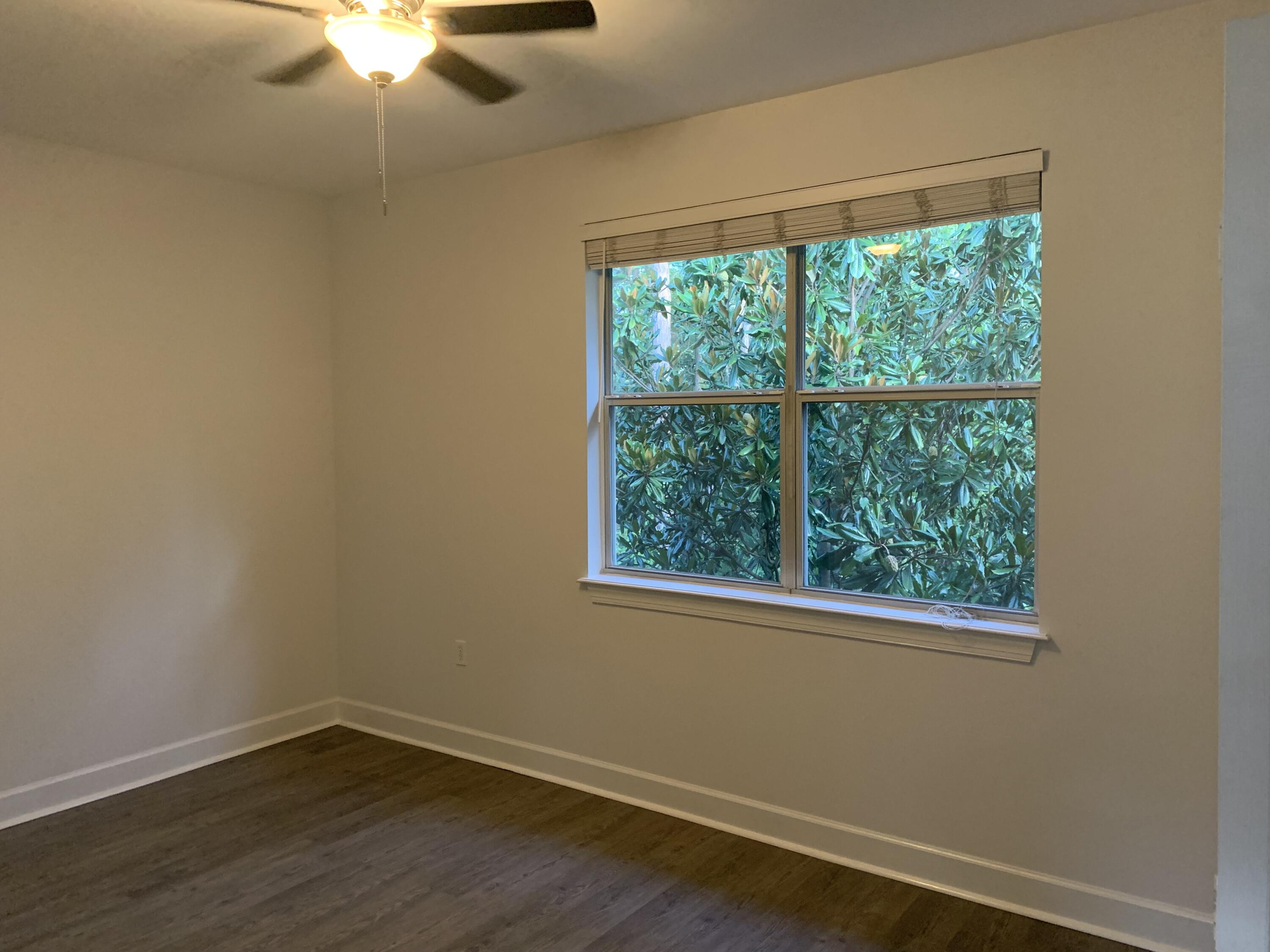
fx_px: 954
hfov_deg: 67.3
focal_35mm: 26
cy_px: 476
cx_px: 635
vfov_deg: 53.1
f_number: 1.8
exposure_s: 1/60
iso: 320
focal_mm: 4.25
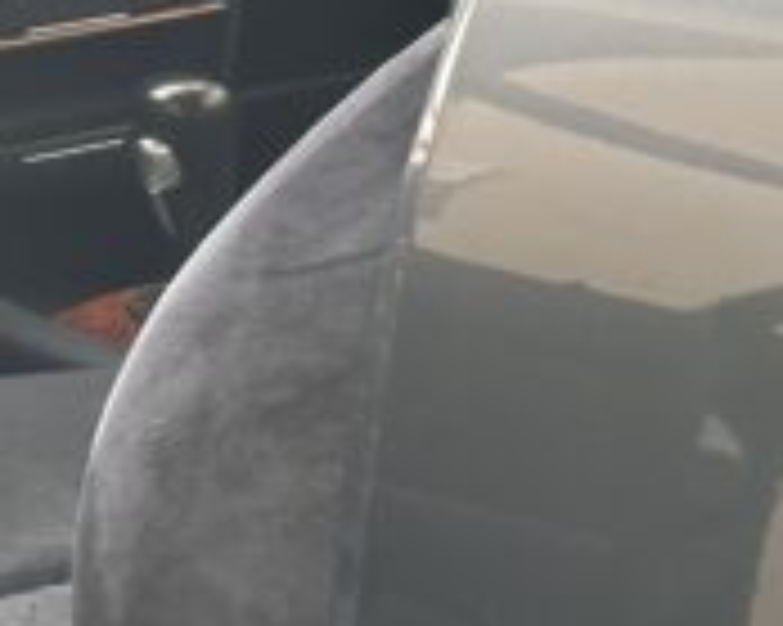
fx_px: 5003
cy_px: 0
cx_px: -648
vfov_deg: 7.1
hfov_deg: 8.6
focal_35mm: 216
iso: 80
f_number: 1.78
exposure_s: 1/151
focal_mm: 6.86
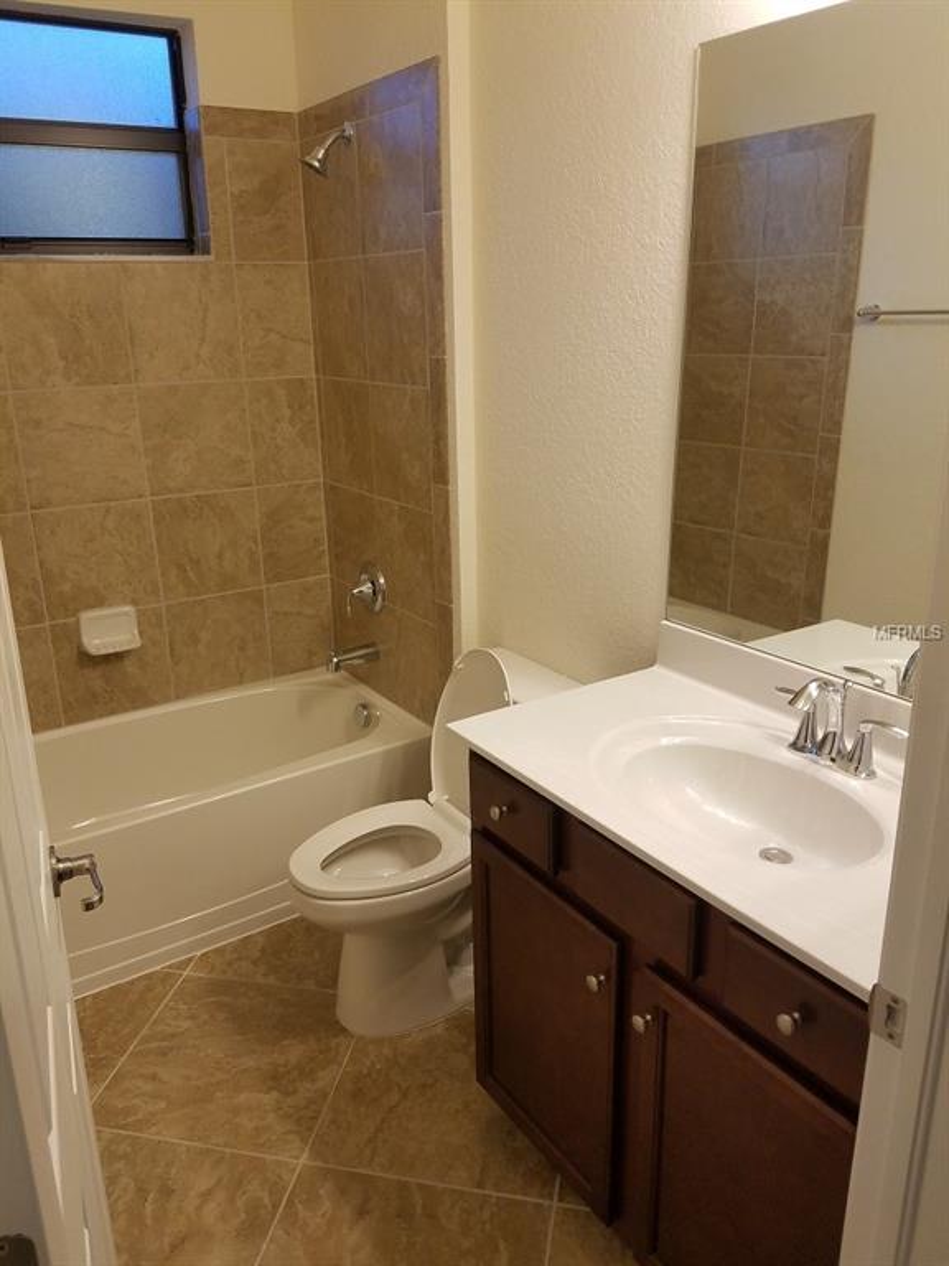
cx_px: 474
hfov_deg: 53.1
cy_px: 633
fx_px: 950
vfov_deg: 67.3
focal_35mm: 26
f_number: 1.7
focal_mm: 4.2
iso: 125
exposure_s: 1/60
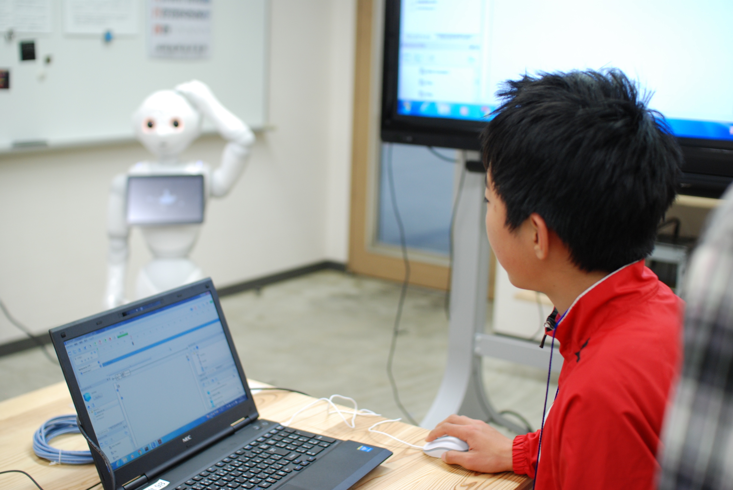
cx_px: 366
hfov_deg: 43.6
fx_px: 917
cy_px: 245
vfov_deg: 29.9
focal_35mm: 45
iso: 320
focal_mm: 30
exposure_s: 1/80
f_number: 2.5
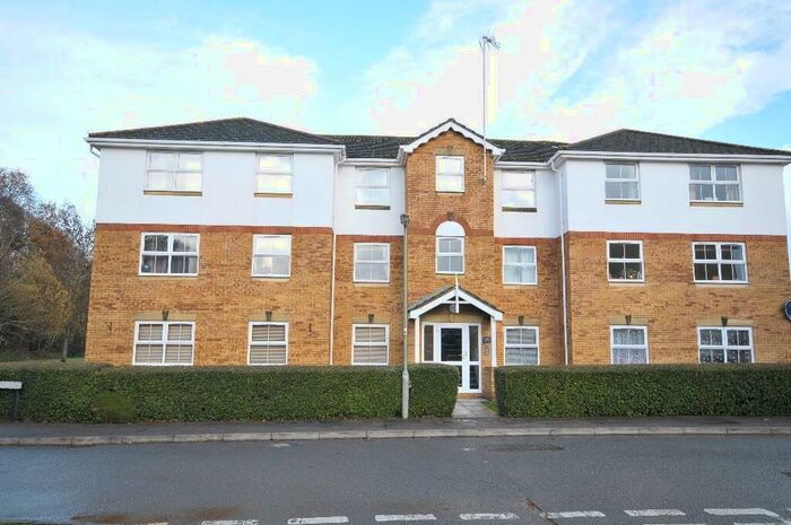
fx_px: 593
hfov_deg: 67.4
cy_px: 262
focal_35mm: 27
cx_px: 396
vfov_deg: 47.8
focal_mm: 18
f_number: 9
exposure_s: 1/125
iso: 320
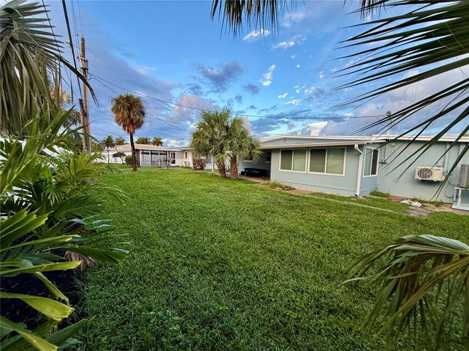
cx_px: 234
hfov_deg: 102.1
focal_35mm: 14
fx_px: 190
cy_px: 176
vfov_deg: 85.6
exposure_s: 1/99
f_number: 2.2
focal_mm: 2.22
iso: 64
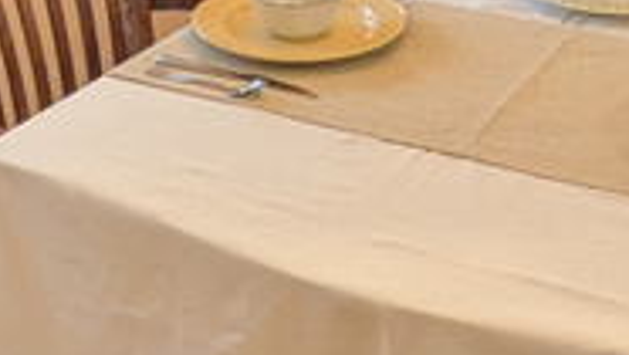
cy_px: -331
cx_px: 372
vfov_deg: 12.8
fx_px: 1402
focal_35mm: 84
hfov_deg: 25.2
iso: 387
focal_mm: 1.83
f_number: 2.2
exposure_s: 1/60
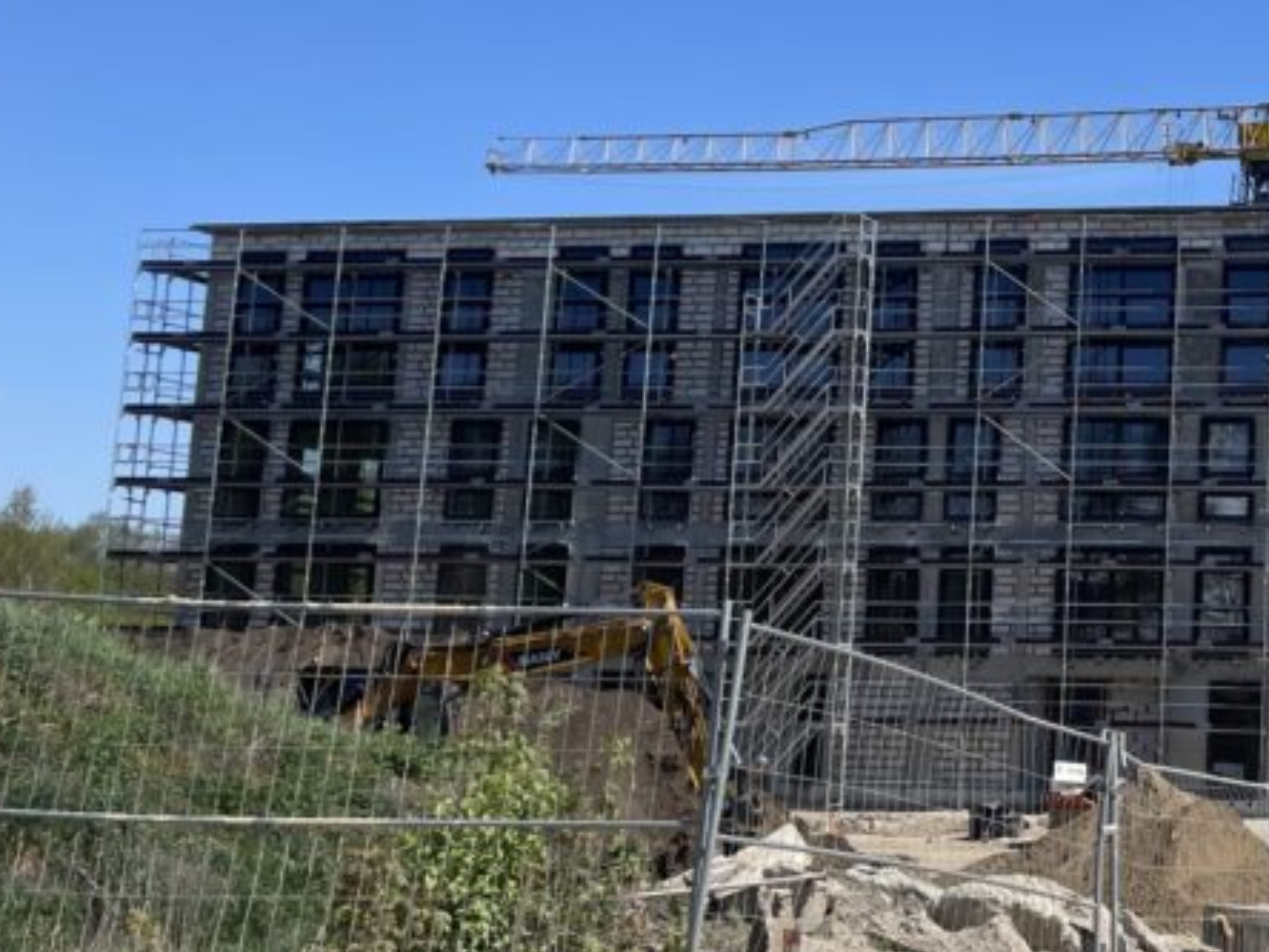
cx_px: 1378
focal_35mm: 60
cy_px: 352
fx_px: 2200
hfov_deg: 29.2
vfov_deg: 24.3
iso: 32
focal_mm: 4.2
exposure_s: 1/4132
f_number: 1.6
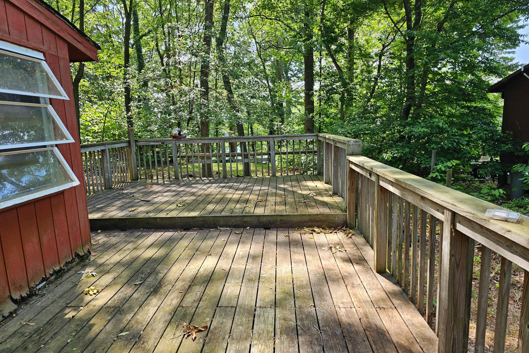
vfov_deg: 53.1
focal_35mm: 24
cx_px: 264
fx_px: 353
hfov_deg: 73.7
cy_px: 190
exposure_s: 1/120
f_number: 1.7
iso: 16
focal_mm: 6.3
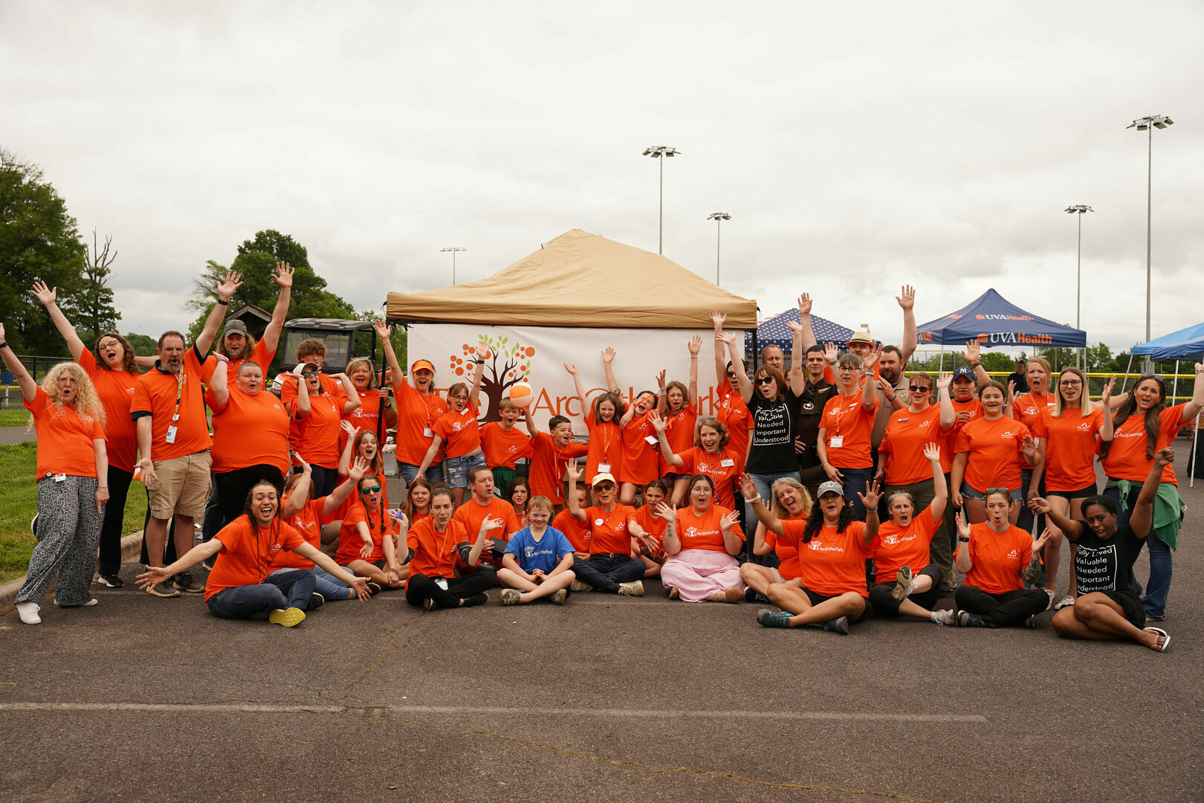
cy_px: 402
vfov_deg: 33.9
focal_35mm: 39
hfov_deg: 49.1
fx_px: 1318
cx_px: 602
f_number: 5
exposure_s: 1/400
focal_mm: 39.4
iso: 100
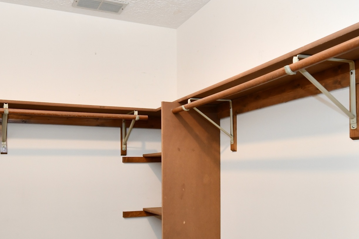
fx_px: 349
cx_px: 155
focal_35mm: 35
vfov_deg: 36.9
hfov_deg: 54.3
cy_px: 181
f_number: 6.3
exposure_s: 1/60
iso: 640
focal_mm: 14
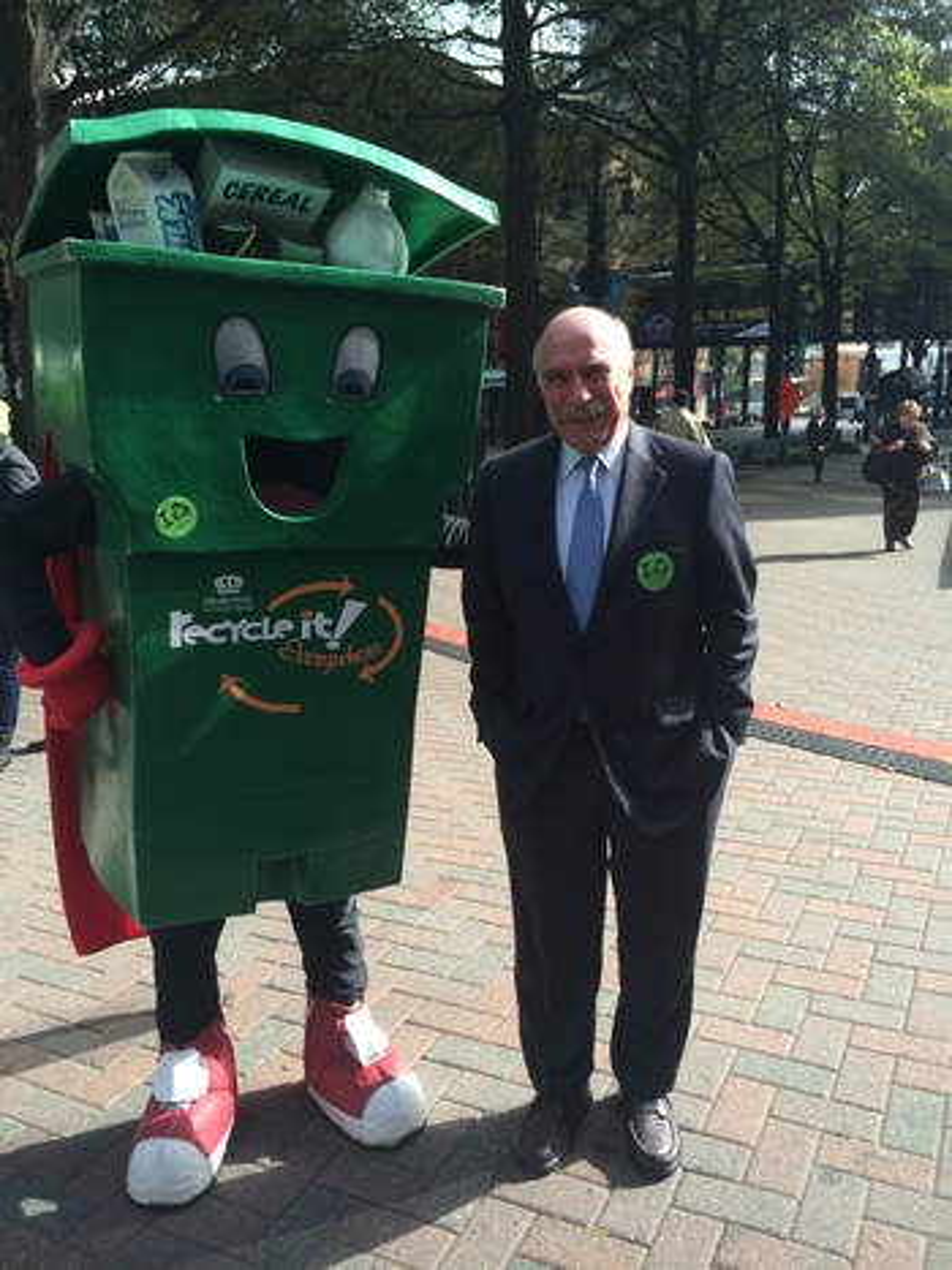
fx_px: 1101
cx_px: 476
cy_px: 635
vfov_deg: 60.0
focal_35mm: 30
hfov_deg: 46.8
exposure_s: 1/651
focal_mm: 4.12
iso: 32
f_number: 2.2
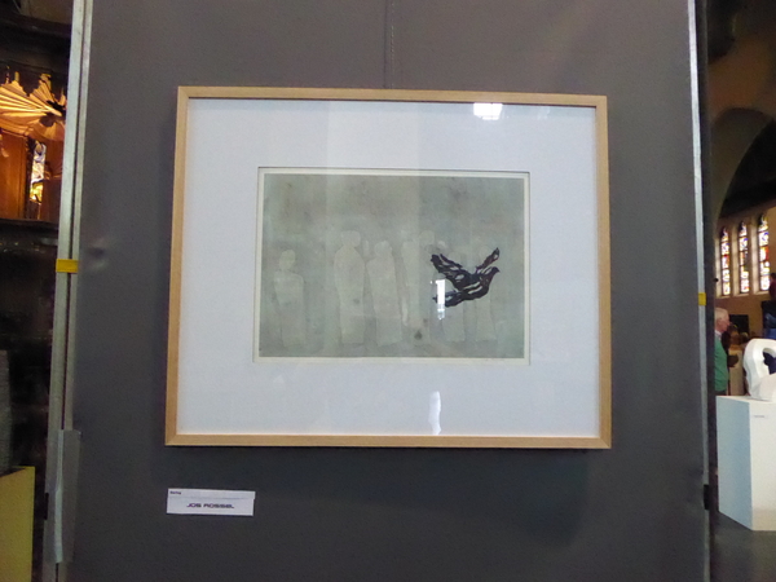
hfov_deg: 71.6
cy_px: 291
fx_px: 538
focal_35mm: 24
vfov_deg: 56.8
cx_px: 388
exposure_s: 1/160
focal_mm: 4.3
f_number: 3.3
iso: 3200
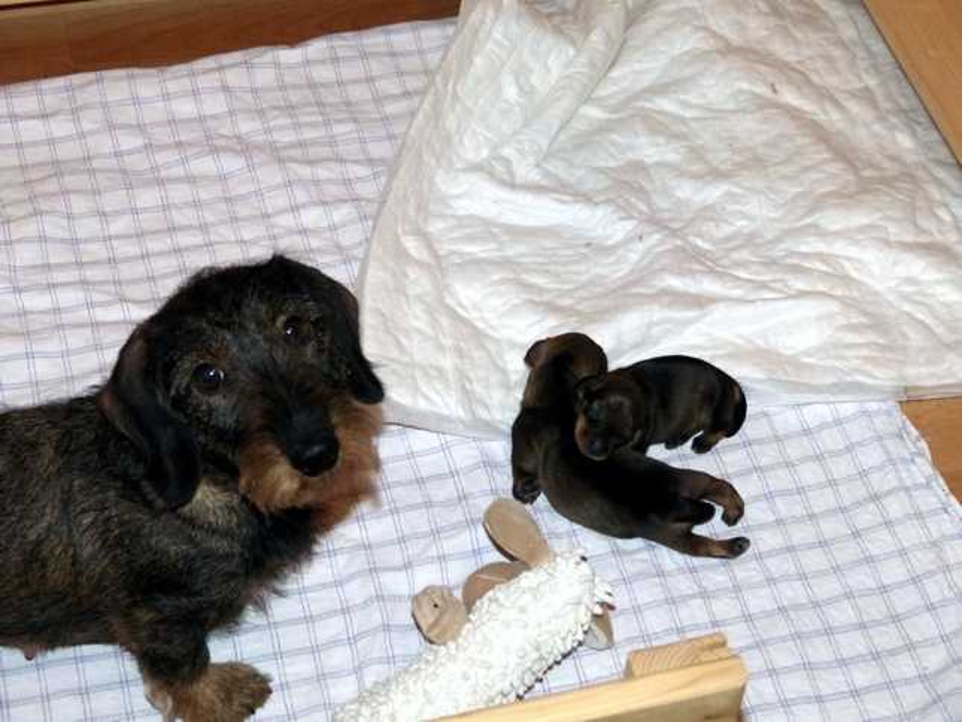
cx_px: 481
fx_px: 1918
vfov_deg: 21.3
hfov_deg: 28.2
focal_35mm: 69
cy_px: 361
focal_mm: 12.4
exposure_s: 1/125
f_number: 3.3
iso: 800
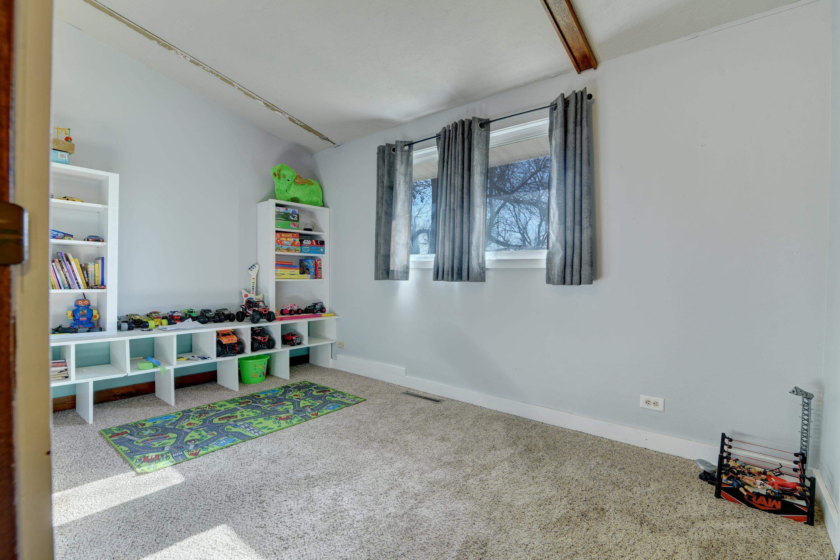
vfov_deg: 73.7
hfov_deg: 96.7
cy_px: 280
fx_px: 373
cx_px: 420
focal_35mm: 16
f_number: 7.1
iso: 160
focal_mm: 16
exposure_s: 1/15
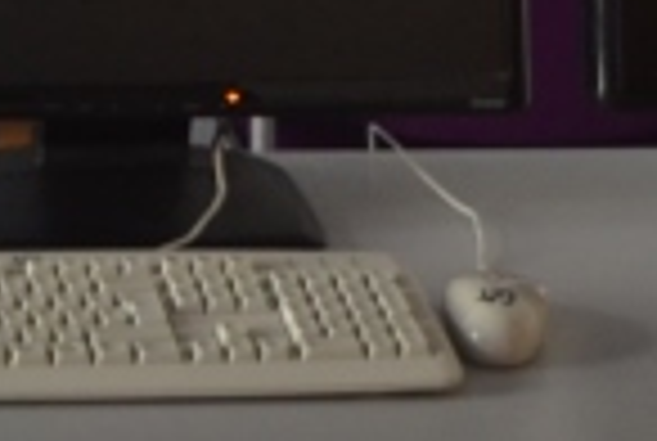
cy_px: -929
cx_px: -531
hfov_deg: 10.2
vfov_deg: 6.6
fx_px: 3456
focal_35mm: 189
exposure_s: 1/15
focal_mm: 18
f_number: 5.6
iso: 400
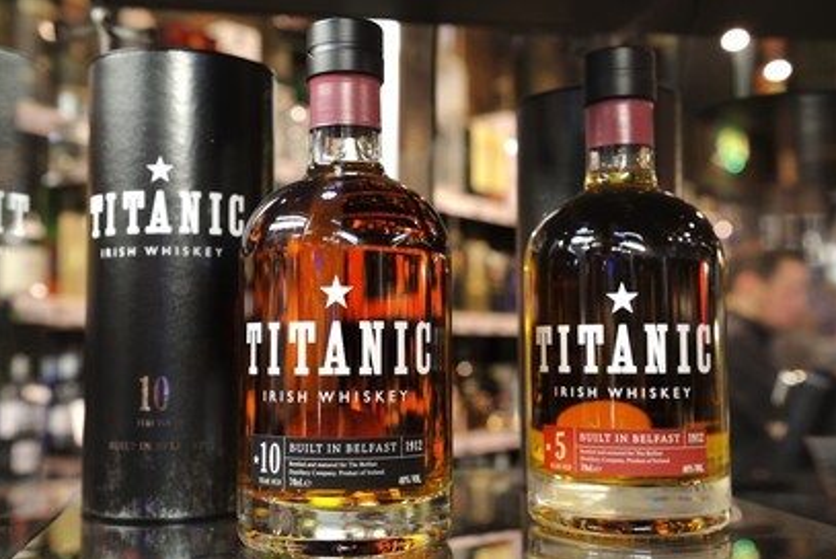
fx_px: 767
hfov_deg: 57.2
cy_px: 284
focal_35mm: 33
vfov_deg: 40.0
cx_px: 415
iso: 1600
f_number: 4
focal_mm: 32
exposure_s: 1/20
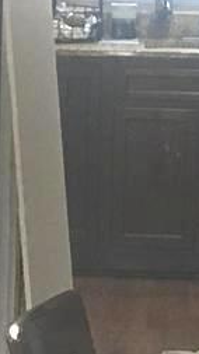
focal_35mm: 256
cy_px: -71
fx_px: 2405
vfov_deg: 8.3
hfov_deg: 4.7
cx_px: 35
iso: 40
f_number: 2.2
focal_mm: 4.15
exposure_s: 1/15
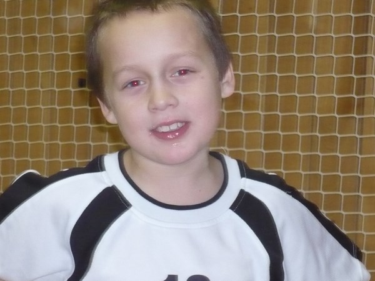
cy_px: 140
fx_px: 1560
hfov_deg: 13.7
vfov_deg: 10.3
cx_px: 188
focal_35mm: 144
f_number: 5
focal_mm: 17.4
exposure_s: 1/30
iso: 500
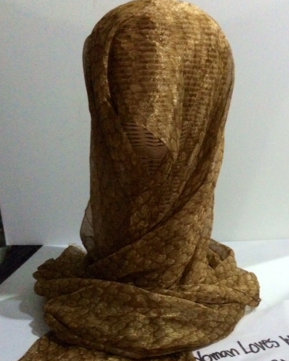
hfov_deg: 36.5
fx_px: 438
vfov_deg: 44.5
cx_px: 151
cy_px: 219
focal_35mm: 41
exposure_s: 1/15
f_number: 2.2
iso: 800
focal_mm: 4.12
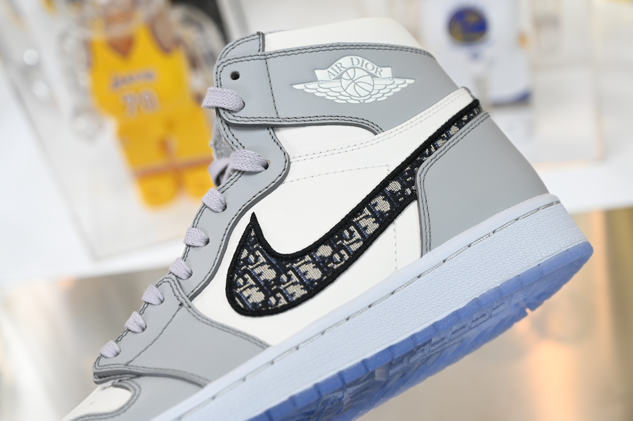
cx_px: 316
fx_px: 1230
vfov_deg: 19.4
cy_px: 210
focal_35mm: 70
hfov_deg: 28.9
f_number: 6.3
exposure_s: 1/100
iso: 640
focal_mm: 70
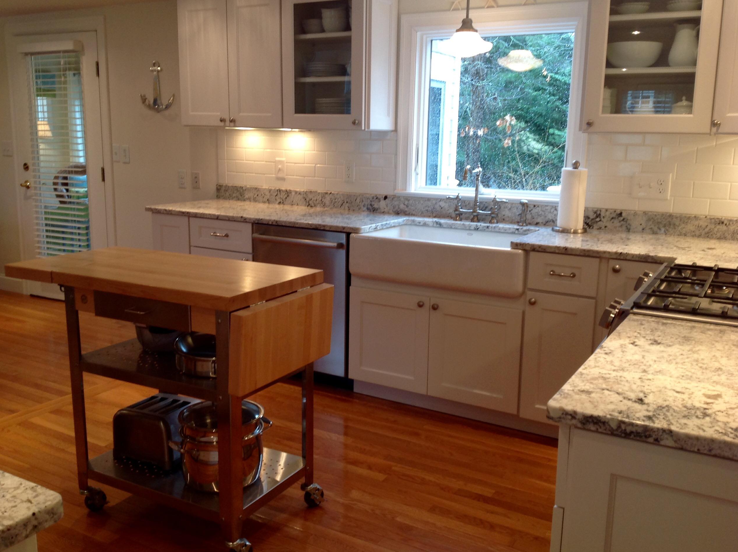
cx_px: 364
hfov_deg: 51.4
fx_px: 766
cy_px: 279
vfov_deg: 39.6
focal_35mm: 36
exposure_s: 1/15
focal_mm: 4.28
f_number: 2.4
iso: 50
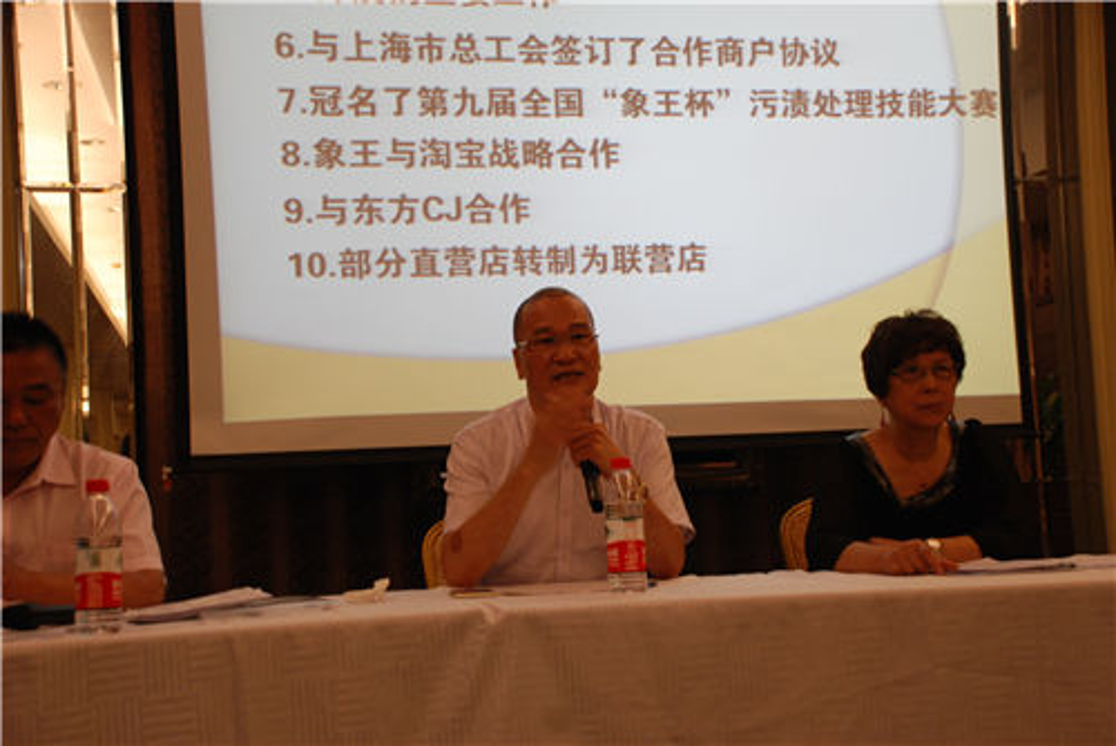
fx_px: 1489
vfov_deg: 28.1
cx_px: 558
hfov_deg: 41.1
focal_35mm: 48
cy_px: 373
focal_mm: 32
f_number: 4.2
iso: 320
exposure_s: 1/20
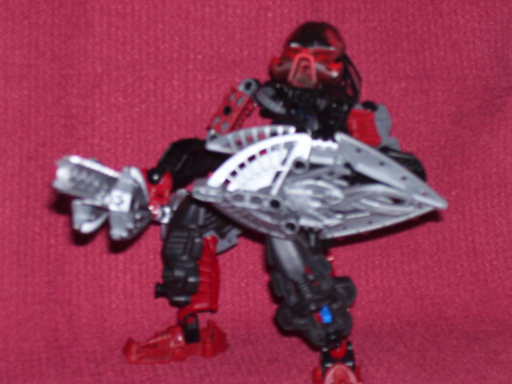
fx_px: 1509
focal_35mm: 102
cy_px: 192
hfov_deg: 19.3
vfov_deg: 14.5
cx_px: 256
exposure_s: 1/90
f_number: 4.6
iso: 125
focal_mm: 16.8
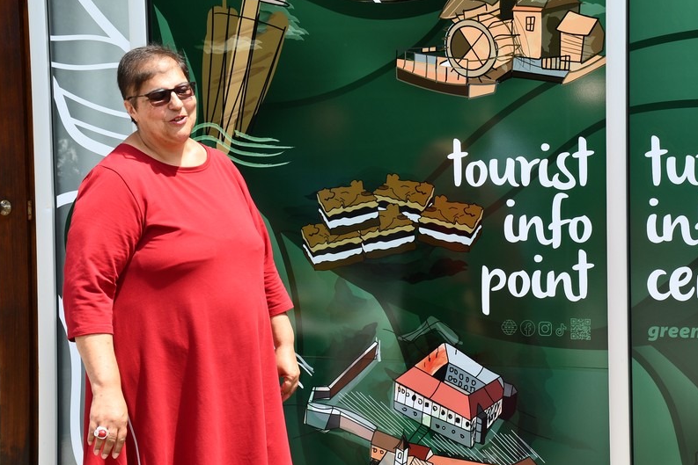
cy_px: 227
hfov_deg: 21.9
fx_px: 1803
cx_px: 443
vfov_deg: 14.7
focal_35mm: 93
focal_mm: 48
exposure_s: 1/250
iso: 200
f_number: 7.1
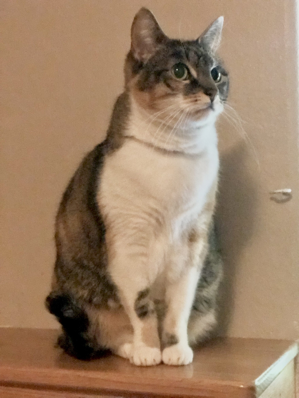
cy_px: 199
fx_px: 656
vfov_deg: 33.8
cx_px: 150
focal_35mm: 57
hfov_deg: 25.7
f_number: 2.8
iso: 1250
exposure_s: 1/30
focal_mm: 6.6
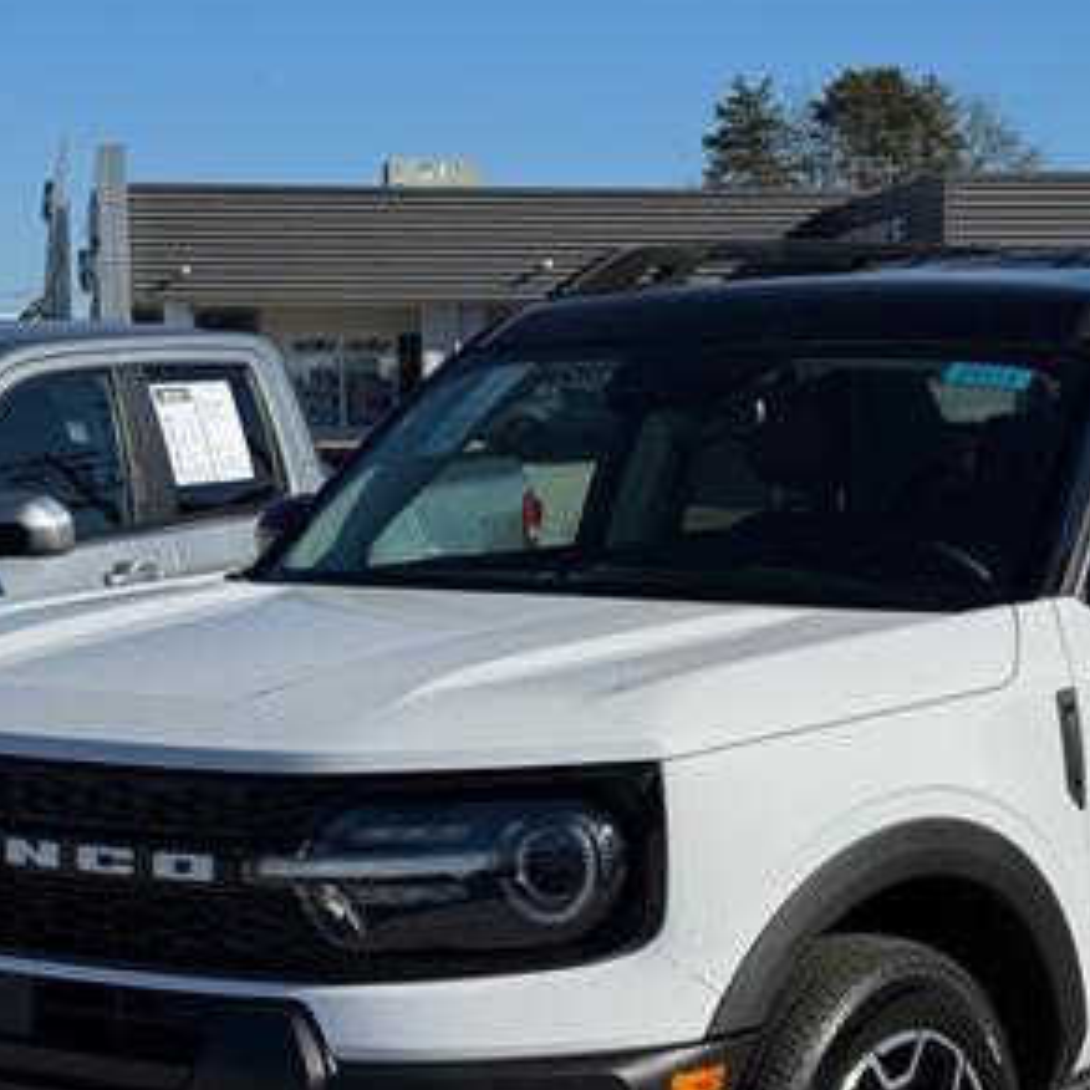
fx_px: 3313
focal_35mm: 93
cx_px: 642
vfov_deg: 18.6
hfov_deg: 18.7
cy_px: 810
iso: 64
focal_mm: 6.76
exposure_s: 1/7937
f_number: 1.78
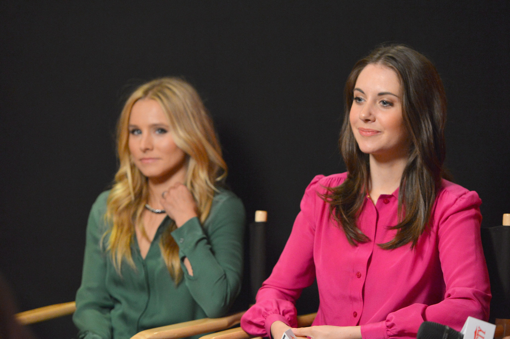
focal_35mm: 135
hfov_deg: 15.2
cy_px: 170
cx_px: 255
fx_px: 1911
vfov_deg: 10.1
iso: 3200
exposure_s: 1/200
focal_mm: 135
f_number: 4
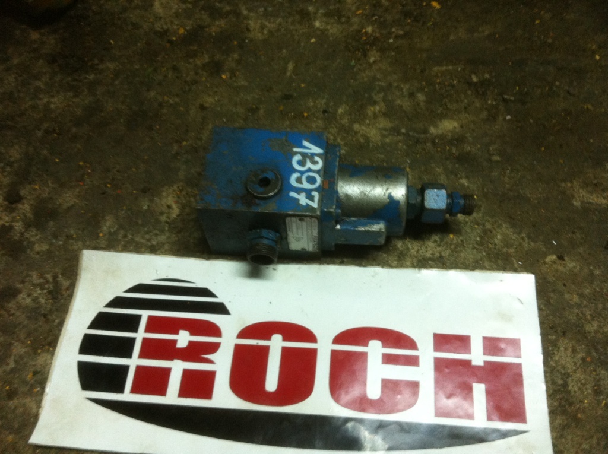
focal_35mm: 35
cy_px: 227
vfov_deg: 40.6
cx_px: 304
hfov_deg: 52.7
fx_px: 614
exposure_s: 1/15
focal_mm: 3.85
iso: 200
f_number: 2.8
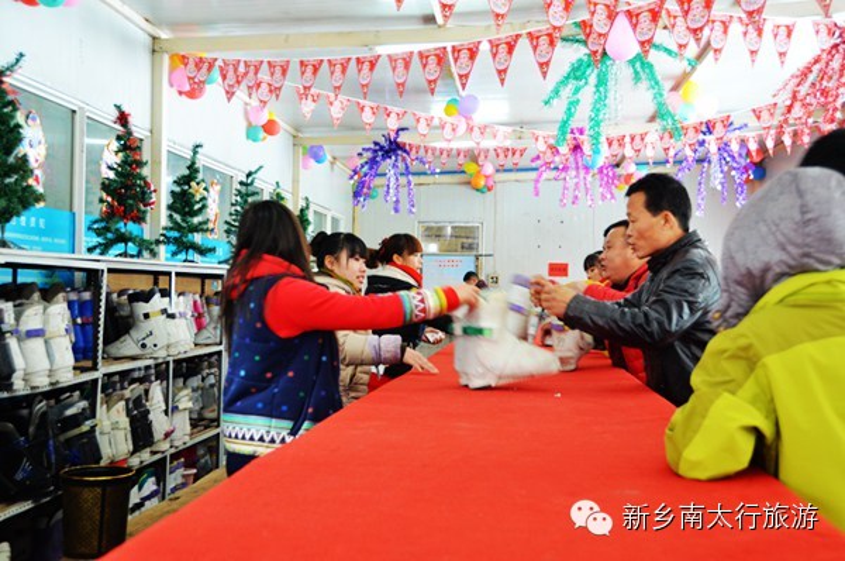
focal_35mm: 40
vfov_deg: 32.9
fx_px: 949
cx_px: 422
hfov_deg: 48.0
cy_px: 280
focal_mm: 27
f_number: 4
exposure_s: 1/45
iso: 800
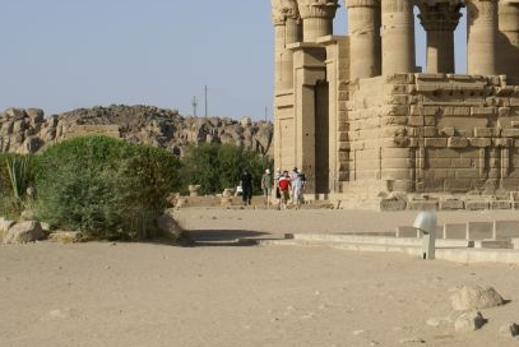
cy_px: 100
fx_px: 1702
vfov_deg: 11.6
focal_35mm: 118
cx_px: 425
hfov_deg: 17.2
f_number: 9
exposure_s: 1/125
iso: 100
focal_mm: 40
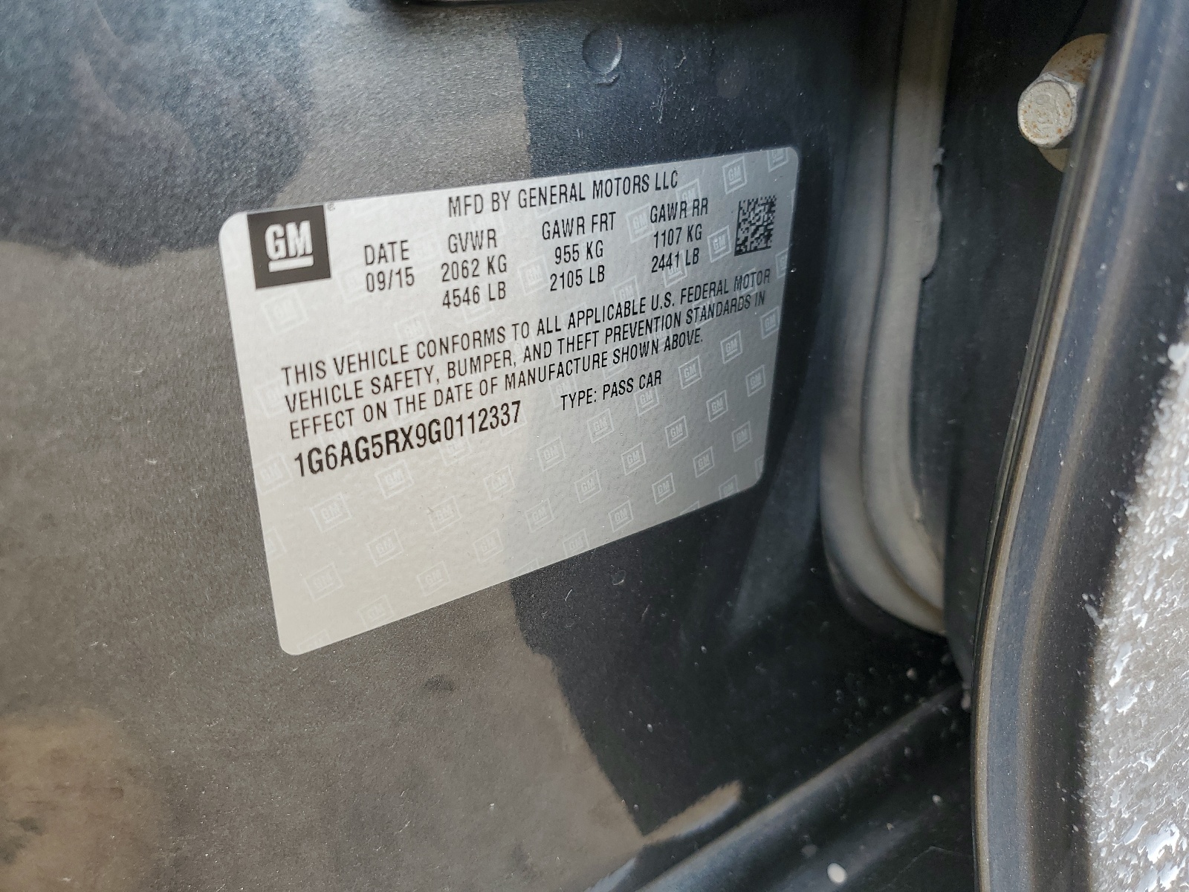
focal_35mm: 26
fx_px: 893
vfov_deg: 53.1
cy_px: 446
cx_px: 594
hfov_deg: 67.3
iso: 50
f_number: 1.5
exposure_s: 1/175
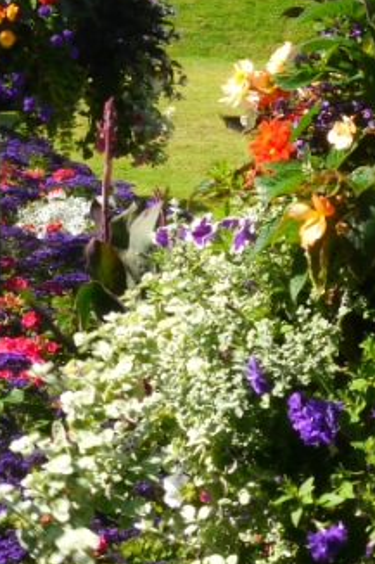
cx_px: 145
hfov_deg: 12.3
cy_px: 31
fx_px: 1736
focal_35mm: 111
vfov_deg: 18.1
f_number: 18
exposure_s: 1/20
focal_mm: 17
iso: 200
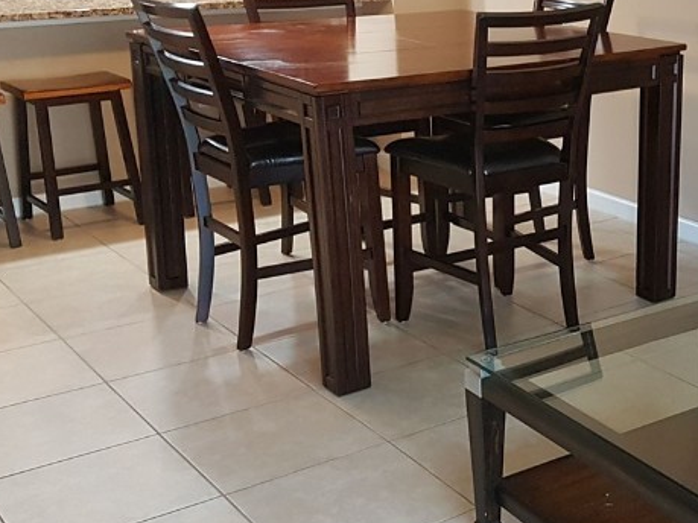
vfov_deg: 25.2
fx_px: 1169
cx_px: 616
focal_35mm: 58
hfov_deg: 31.8
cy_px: 248
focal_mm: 4.2
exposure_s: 1/24
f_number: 1.7
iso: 200
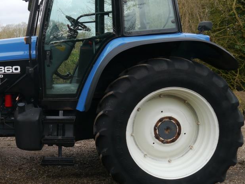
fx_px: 375
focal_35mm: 53
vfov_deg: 27.5
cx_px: 57
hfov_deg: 35.2
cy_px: 80
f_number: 4.5
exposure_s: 1/125
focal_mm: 16
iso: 160
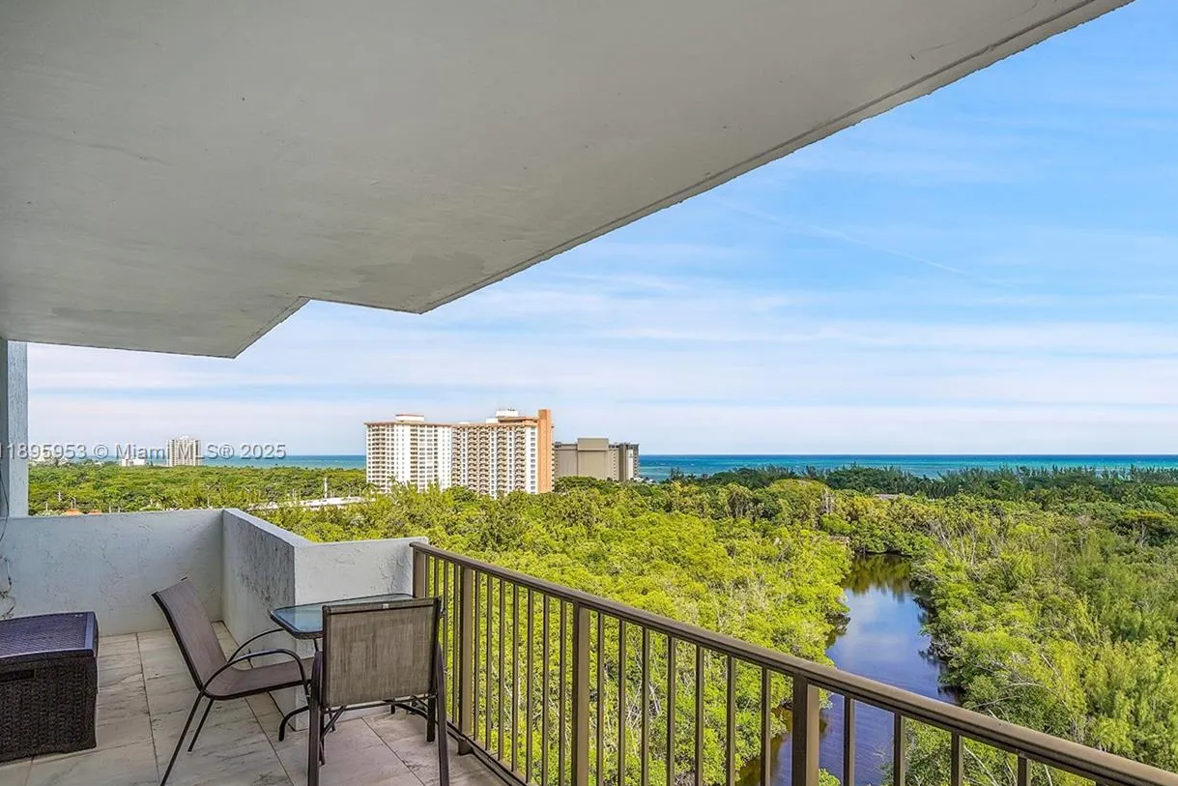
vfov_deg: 59.2
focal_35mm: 21
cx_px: 749
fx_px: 687
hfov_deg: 79.4
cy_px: 452
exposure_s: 1/1000
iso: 400
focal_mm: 16
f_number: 8
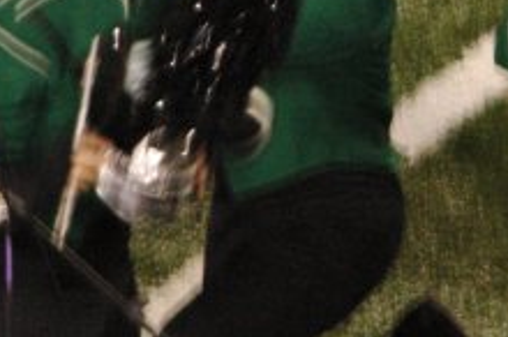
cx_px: 418
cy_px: -44
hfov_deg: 1.1
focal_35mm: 1856
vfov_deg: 0.7
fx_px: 26152
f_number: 5.6
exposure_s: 1/60
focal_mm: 340
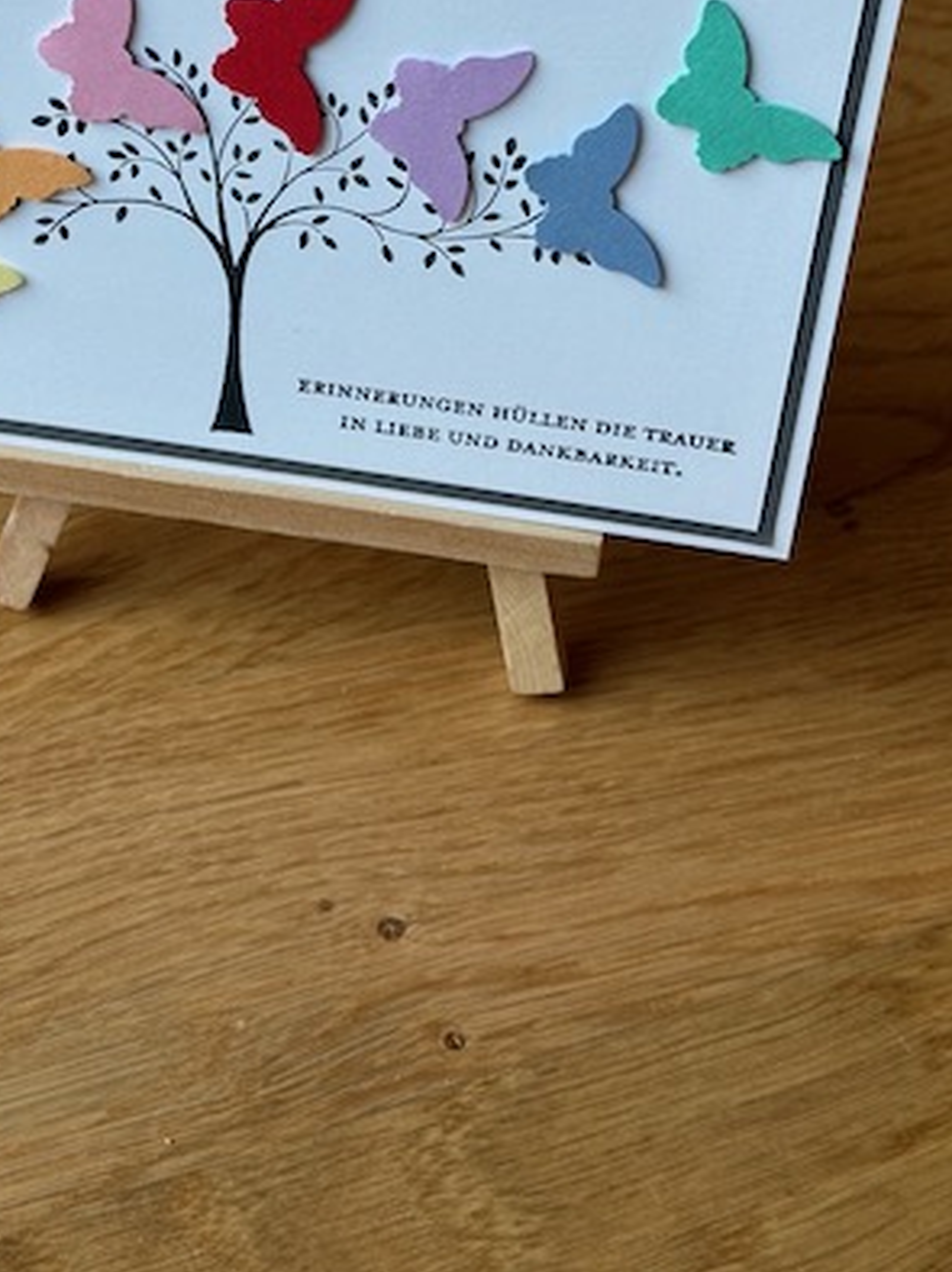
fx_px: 2863
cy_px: 278
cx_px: 313
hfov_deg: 18.8
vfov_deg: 24.7
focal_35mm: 78
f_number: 1.78
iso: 100
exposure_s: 1/60
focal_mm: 6.86
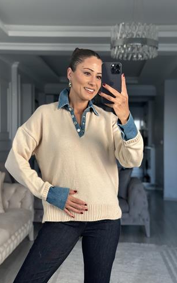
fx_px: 401
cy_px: 140
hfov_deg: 24.9
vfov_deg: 38.8
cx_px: 78
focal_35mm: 52
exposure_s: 1/112
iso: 125
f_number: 1.78
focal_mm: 6.86
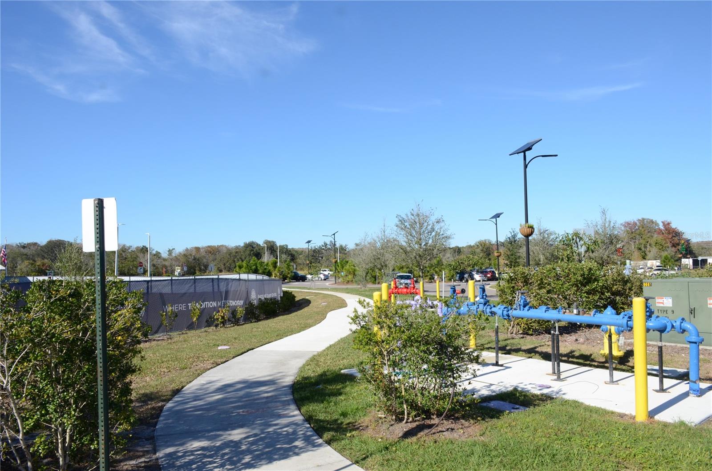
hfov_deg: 67.5
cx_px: 356
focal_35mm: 27
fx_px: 533
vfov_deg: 47.7
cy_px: 236
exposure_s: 1/500
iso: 400
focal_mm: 18
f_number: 11
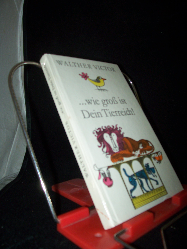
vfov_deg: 54.0
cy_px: 124
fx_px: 245
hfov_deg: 41.8
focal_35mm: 34
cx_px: 94
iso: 80
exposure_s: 1/60
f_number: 2.7
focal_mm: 5.6
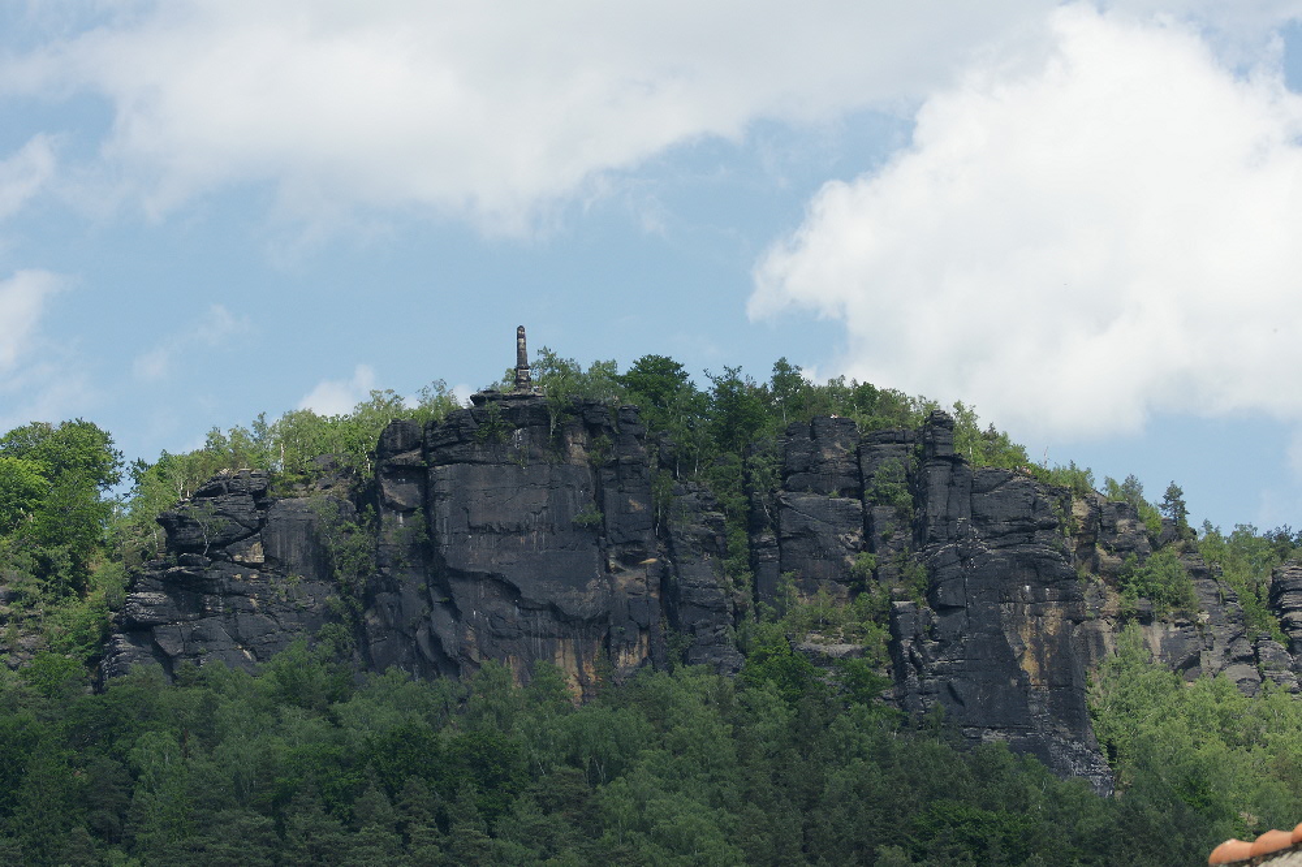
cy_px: 434
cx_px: 651
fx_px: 4067
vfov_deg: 12.2
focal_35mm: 112
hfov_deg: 18.2
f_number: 8
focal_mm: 75
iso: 200
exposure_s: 1/400
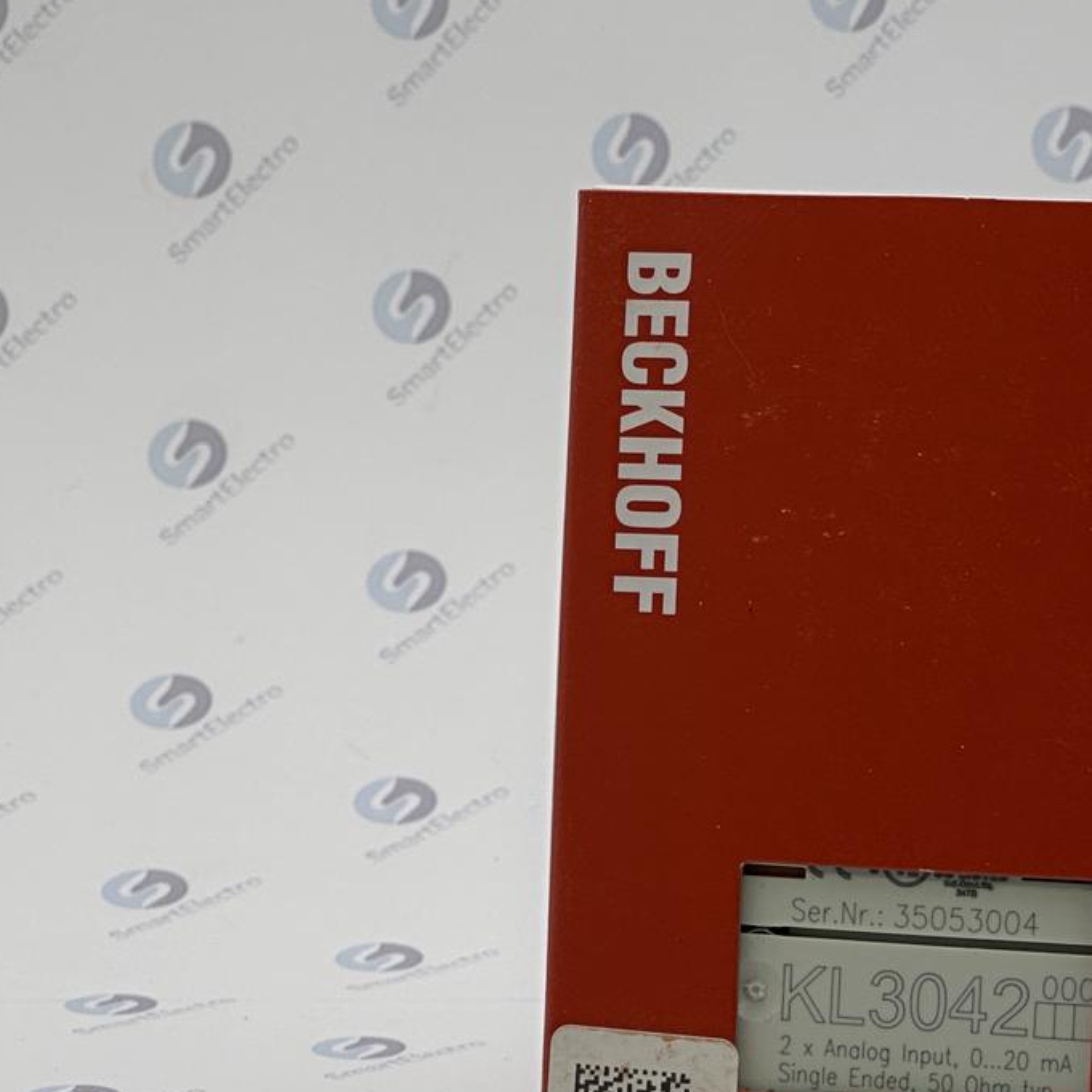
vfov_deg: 10.9
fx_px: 5710
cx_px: 912
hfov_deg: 10.9
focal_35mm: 160
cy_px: 613
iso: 32
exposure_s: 1/194
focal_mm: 9
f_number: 2.8
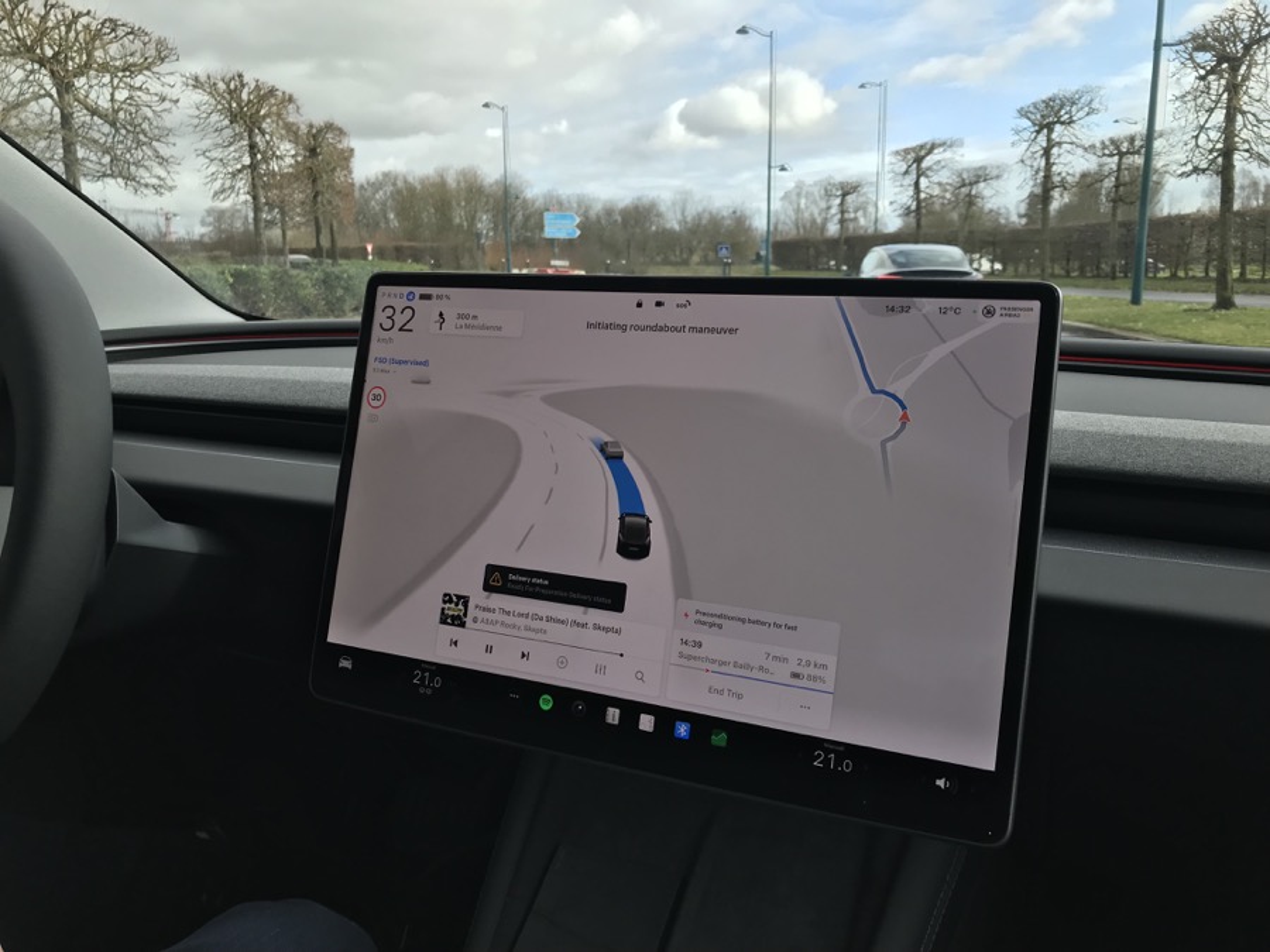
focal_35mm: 28
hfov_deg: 63.4
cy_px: 476
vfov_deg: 49.7
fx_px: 1027
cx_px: 635
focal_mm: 3.99
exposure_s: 1/699
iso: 20
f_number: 1.8
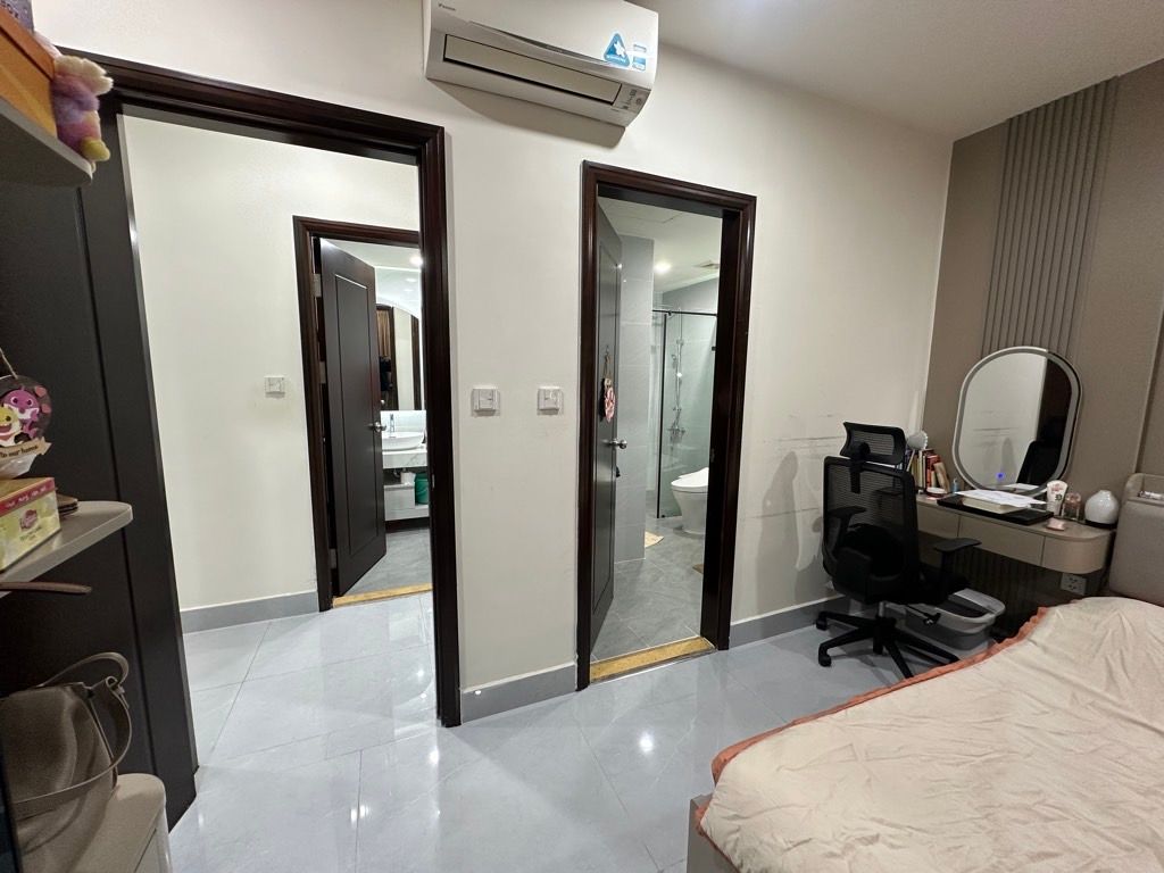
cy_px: 436
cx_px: 582
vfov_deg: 85.7
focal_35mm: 14
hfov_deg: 102.1
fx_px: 471
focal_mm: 2.22
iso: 160
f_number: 2.2
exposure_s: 1/50
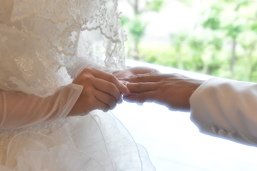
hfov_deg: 19.5
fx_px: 750
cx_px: 128
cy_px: 86
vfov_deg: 13.0
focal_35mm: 105
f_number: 5.6
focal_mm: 70
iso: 2000
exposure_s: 1/160
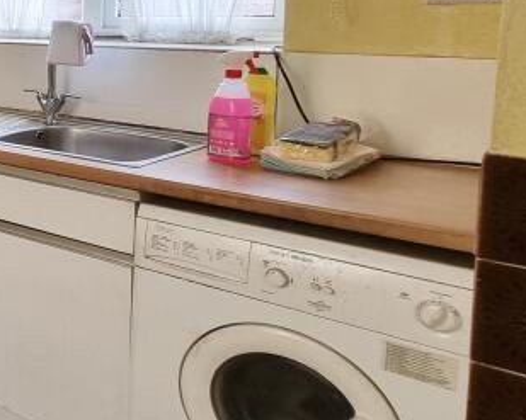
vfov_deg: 34.3
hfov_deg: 25.6
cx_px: -335
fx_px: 654
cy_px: 71
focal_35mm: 42
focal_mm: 2.2
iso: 100
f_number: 2.2
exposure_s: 1/100
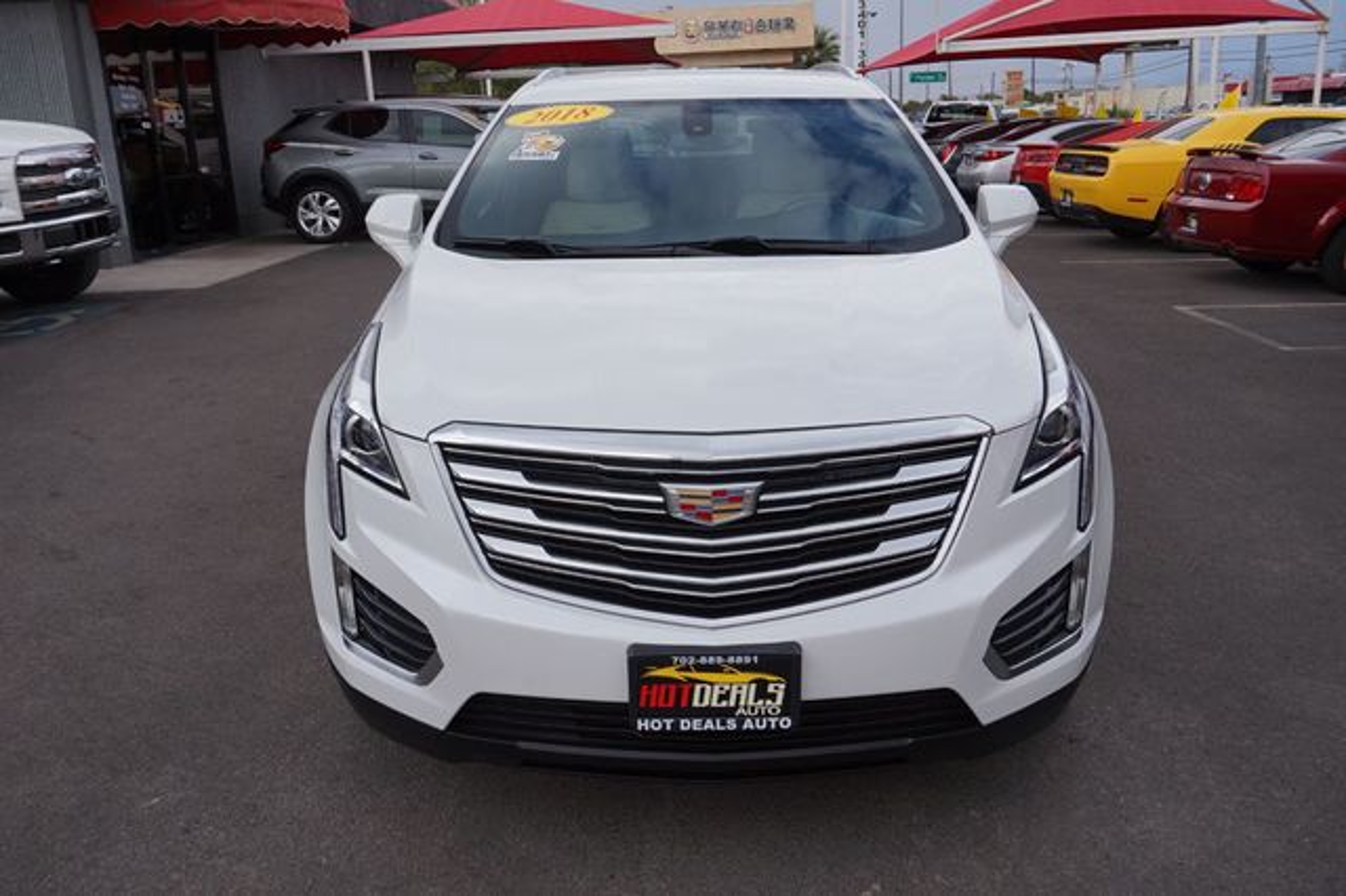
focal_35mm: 30
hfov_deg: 62.0
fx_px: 1121
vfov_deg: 43.6
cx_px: 673
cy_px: 448
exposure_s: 1/250
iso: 100
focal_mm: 20
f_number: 8
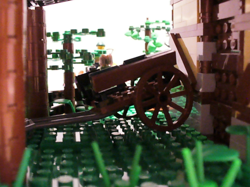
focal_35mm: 37
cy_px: 94
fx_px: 267
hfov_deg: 50.1
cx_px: 125
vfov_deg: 38.7
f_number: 2.8
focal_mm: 6.1
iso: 1600
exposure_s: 1/10
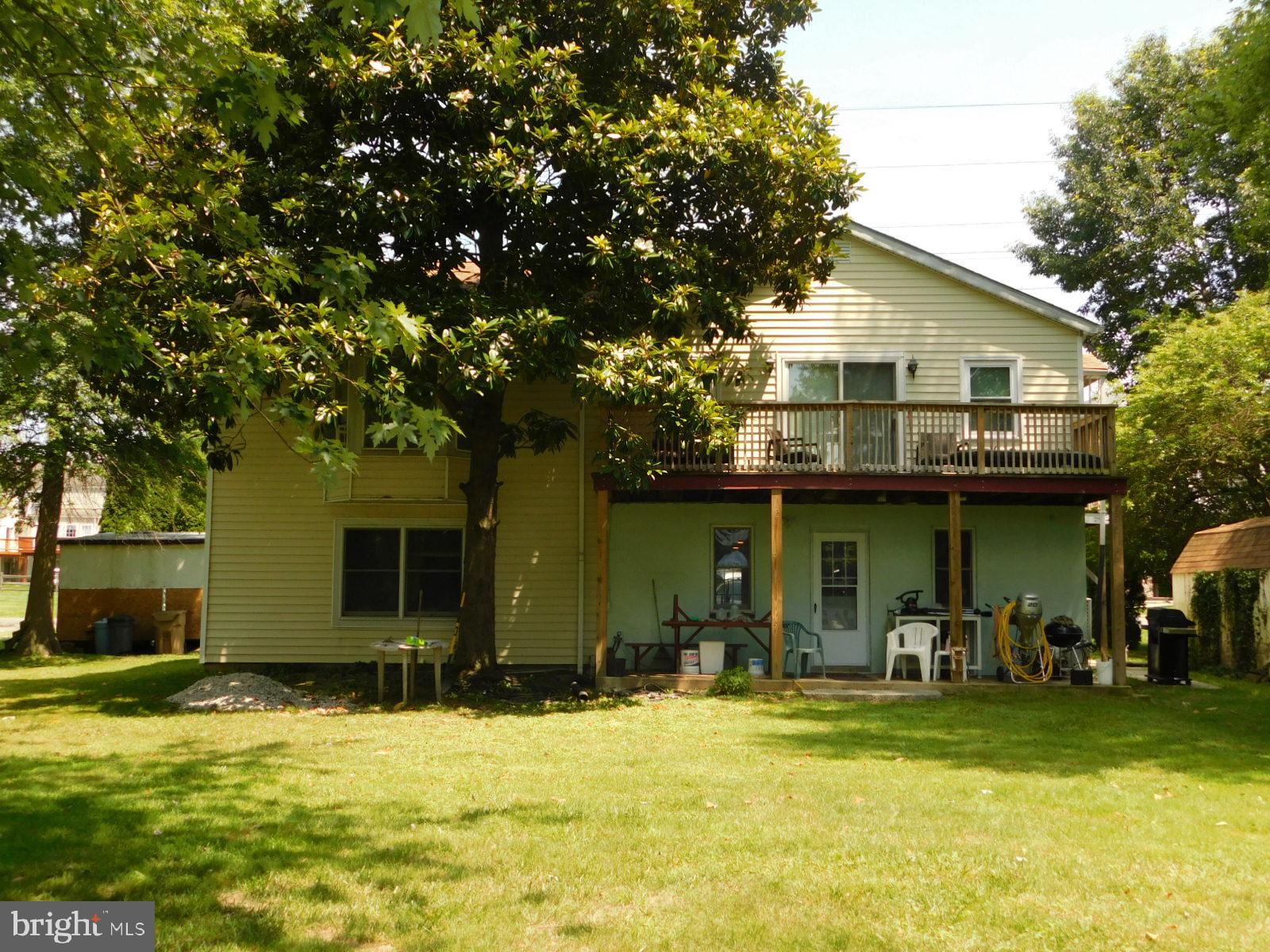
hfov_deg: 51.4
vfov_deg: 39.7
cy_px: 476
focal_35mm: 36
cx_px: 635
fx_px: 1321
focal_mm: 6.3
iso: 125
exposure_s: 1/400
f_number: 3.5
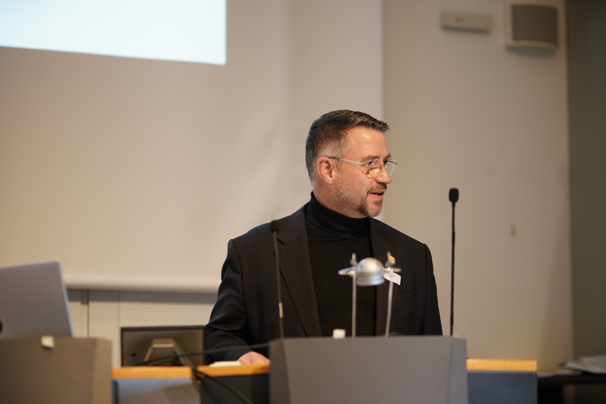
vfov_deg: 13.7
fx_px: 1683
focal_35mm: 100
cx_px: 303
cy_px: 202
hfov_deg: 20.4
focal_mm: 100
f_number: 2
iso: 1250
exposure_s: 1/160
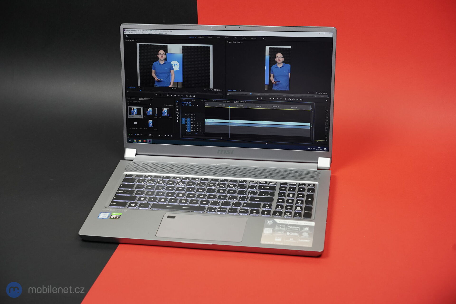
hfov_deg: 36.2
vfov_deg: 24.6
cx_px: 228
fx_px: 697
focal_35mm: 55
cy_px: 152
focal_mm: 55
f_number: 5.6
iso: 1600
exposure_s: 1/200
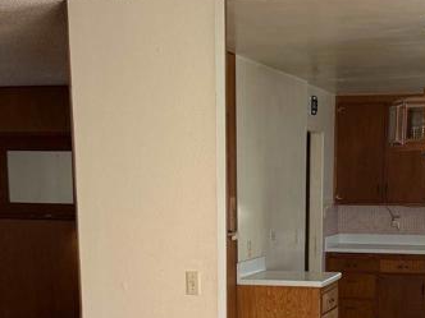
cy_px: 331
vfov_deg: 19.2
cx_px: 256
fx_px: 909
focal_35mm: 74
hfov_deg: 26.3
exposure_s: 1/243
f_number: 1.78
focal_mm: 6.76
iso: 100
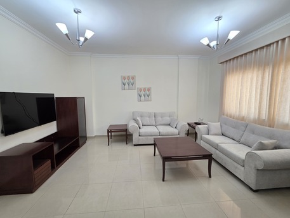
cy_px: 109
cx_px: 145
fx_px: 109
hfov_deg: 106.2
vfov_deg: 89.9
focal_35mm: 13
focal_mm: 2.2
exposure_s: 1/50
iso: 250
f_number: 1.9
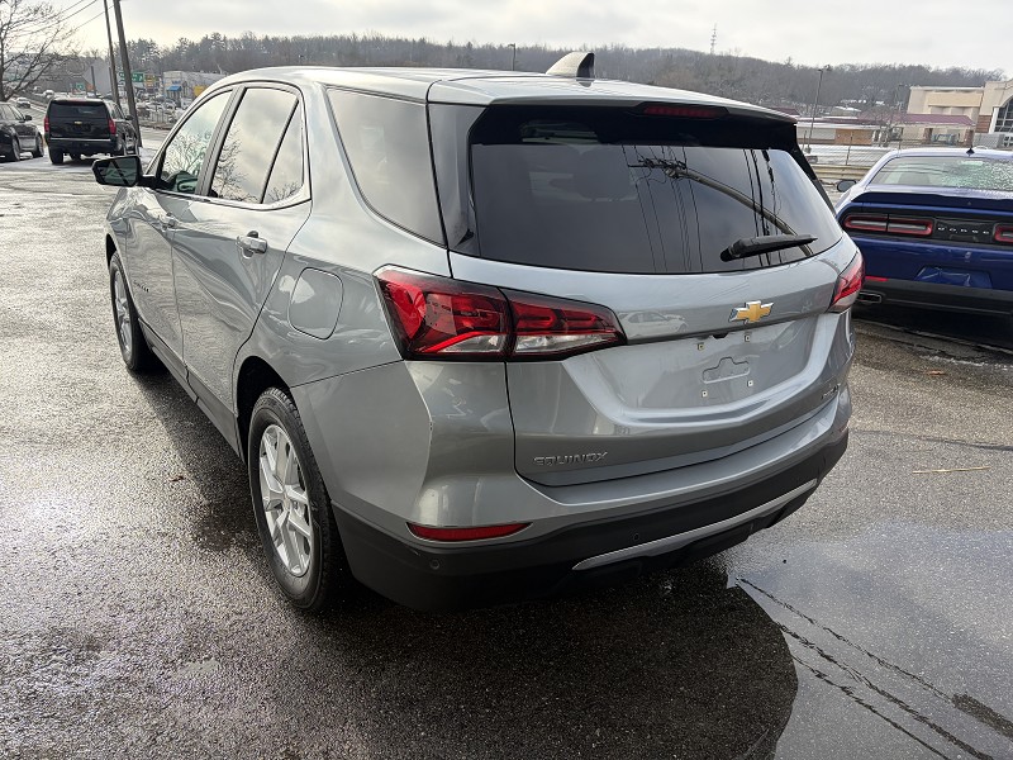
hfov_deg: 67.3
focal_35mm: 26
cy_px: 380
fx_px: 761
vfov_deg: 53.1
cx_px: 506
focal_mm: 5.96
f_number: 1.6
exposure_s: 1/1550
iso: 50
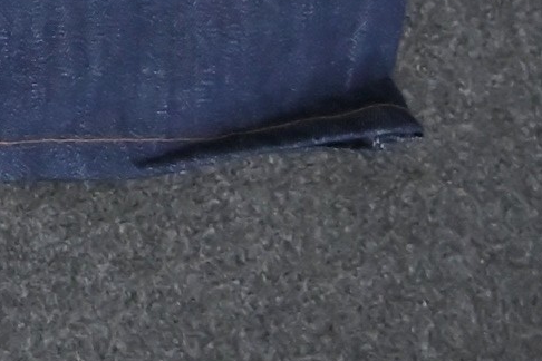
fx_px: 4893
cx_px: -1095
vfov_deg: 3.6
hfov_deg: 5.9
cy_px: -1852
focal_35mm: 325
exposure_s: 1/100
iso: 2000
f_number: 4
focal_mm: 35
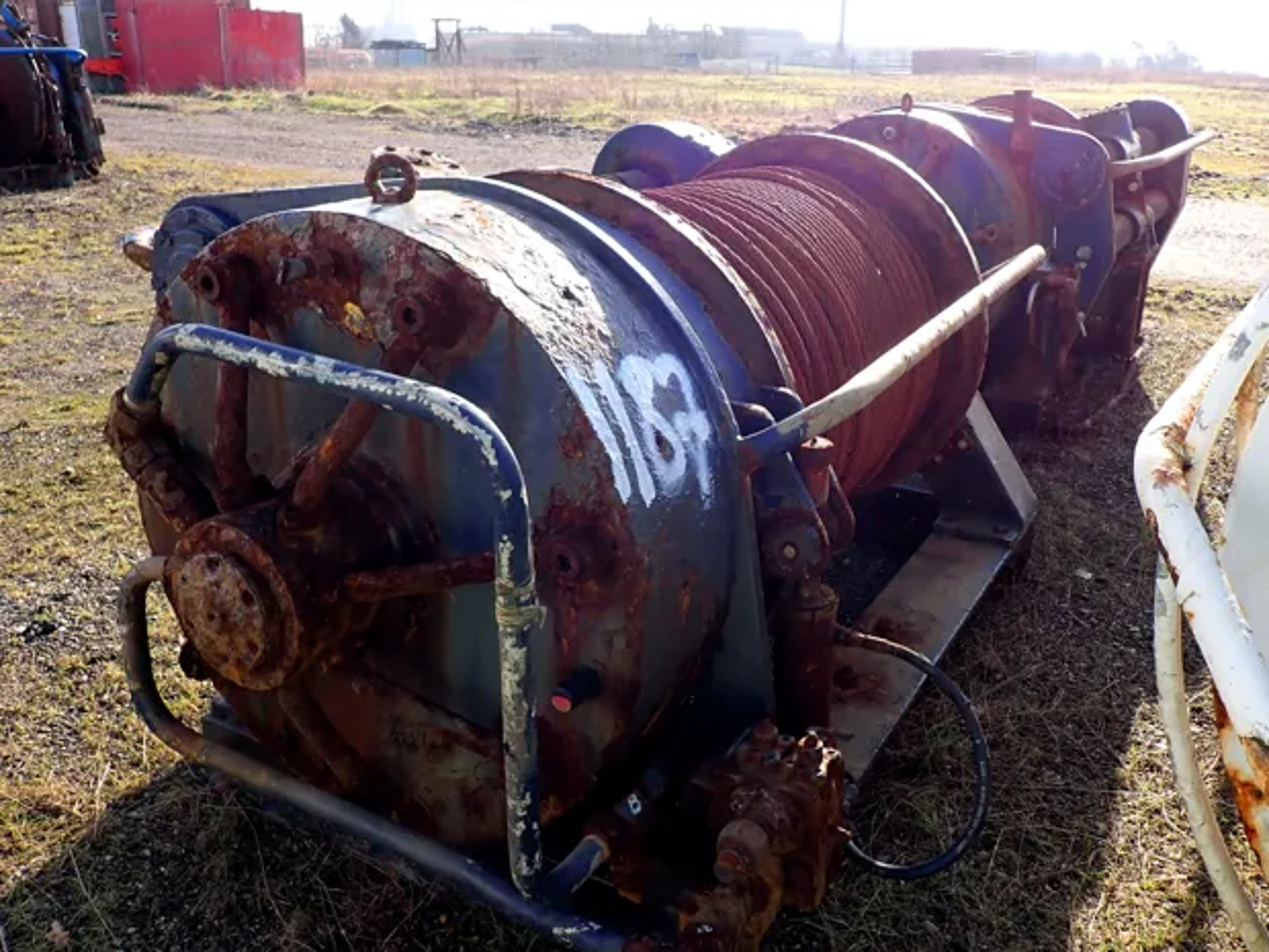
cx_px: 634
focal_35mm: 25
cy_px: 476
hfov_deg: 69.4
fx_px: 916
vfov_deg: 54.9
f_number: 2.8
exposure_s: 1/400
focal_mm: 4.5
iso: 100
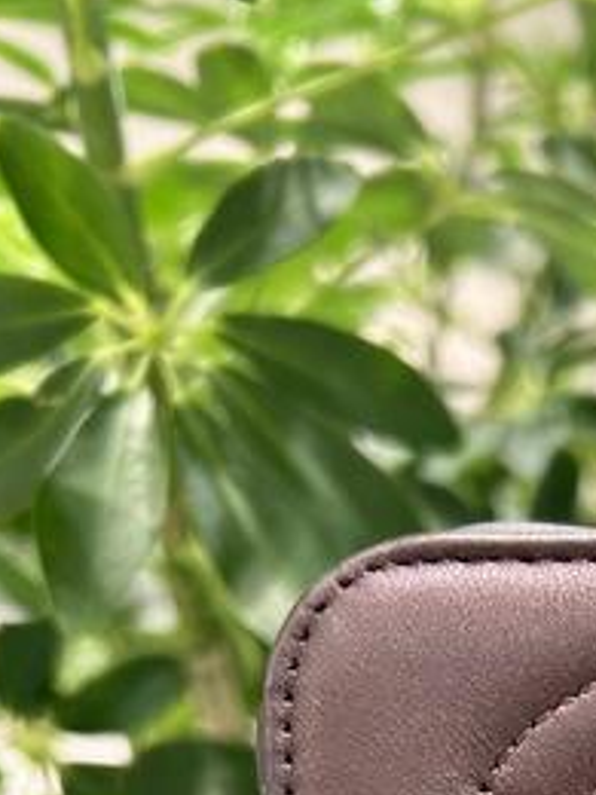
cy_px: 1192
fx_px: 1837
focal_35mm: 80
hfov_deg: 17.2
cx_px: 801
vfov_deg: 20.8
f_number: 1.5
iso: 125
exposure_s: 1/60
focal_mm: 5.7
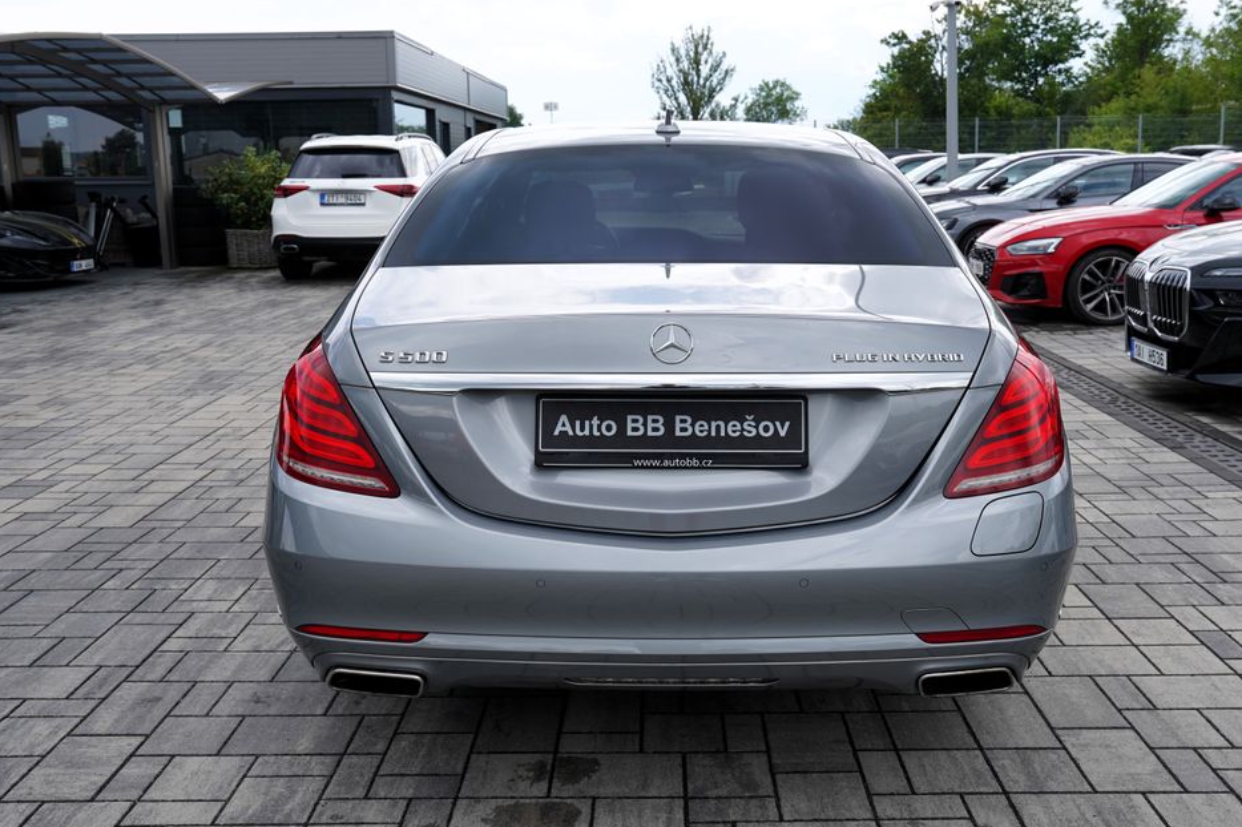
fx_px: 1173
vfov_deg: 38.8
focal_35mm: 34
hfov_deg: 55.8
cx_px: 662
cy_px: 386
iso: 100
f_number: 6.3
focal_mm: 31
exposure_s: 1/200
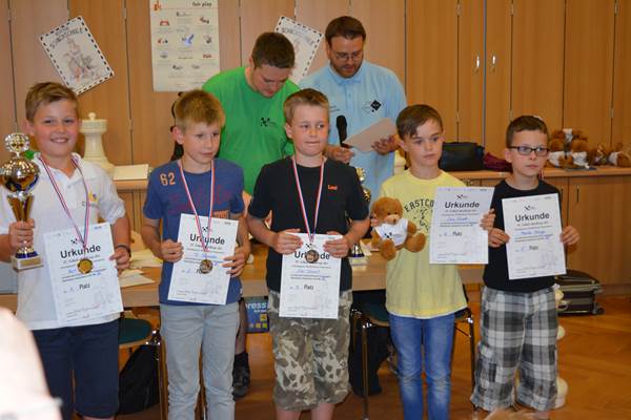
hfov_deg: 38.9
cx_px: 316
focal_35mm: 51
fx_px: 894
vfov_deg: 26.5
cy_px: 210
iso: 800
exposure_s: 1/60
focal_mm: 34
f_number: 4.5
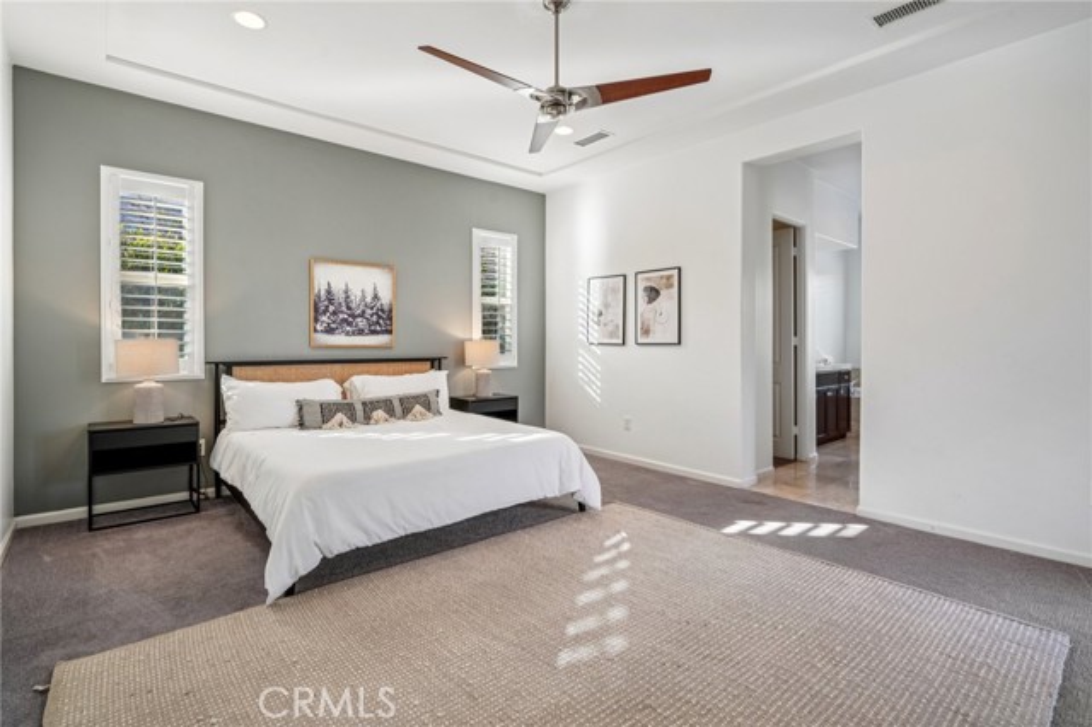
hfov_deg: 93.3
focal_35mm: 17
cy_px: 364
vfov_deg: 70.4
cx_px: 546
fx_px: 515
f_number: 8
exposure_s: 1/30
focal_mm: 17
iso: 320
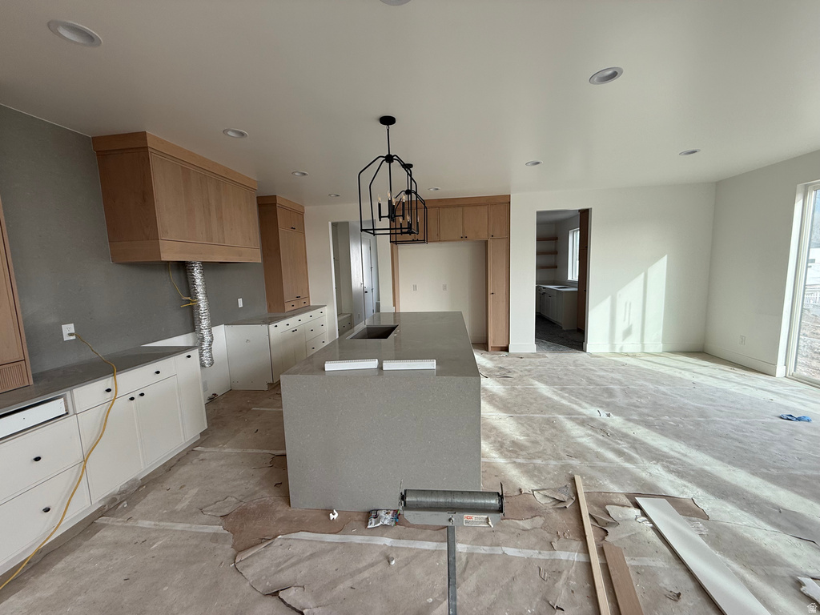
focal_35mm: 14
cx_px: 410
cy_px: 308
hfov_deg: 102.1
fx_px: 332
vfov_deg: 85.7
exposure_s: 1/128
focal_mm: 2.22
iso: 50
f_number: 2.2
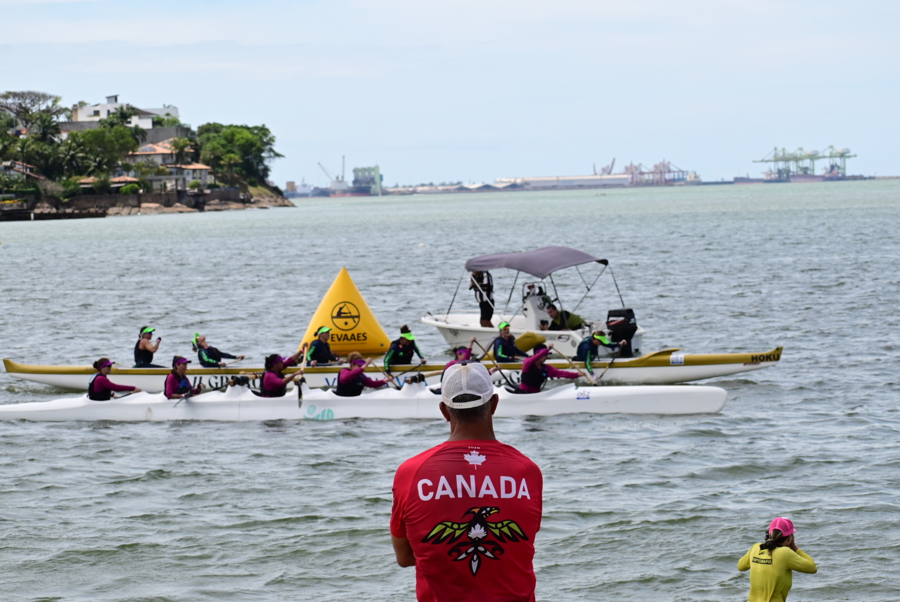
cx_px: 450
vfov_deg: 11.4
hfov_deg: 17.0
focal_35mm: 120
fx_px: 3002
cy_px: 301
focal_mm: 80
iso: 320
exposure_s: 1/1000
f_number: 9
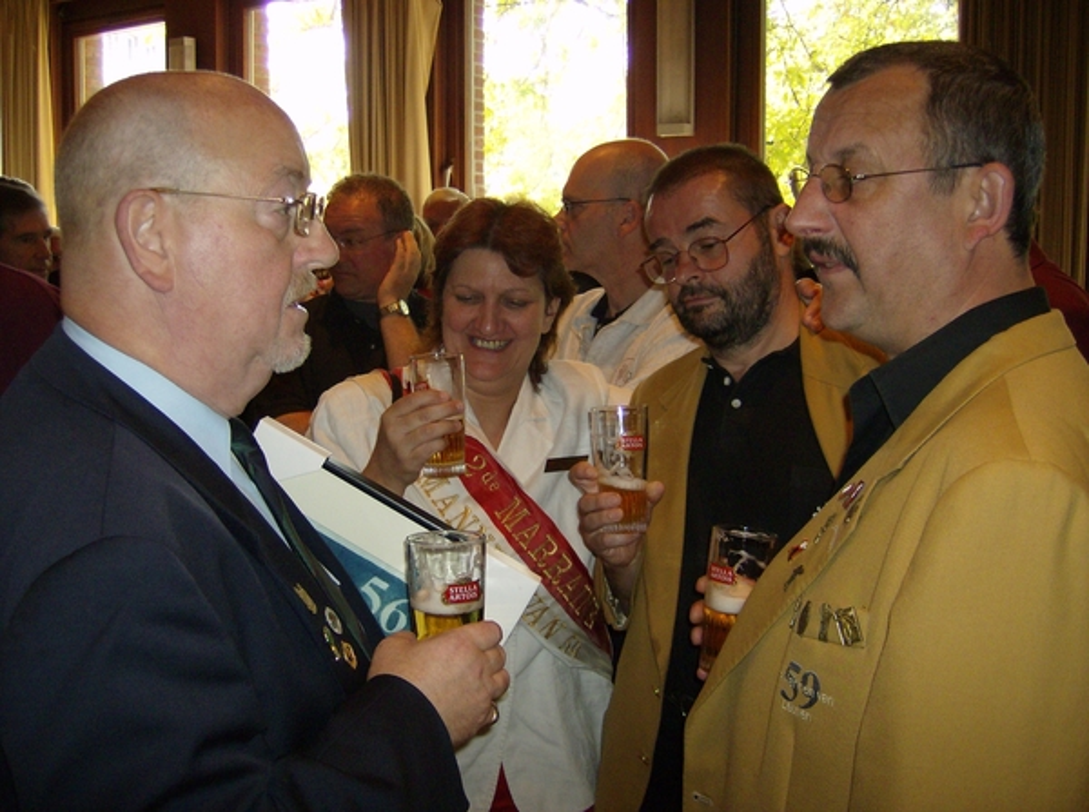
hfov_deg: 51.5
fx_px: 1130
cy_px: 406
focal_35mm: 36
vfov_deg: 39.5
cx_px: 544
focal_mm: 6
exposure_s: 1/60
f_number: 2.8
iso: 200
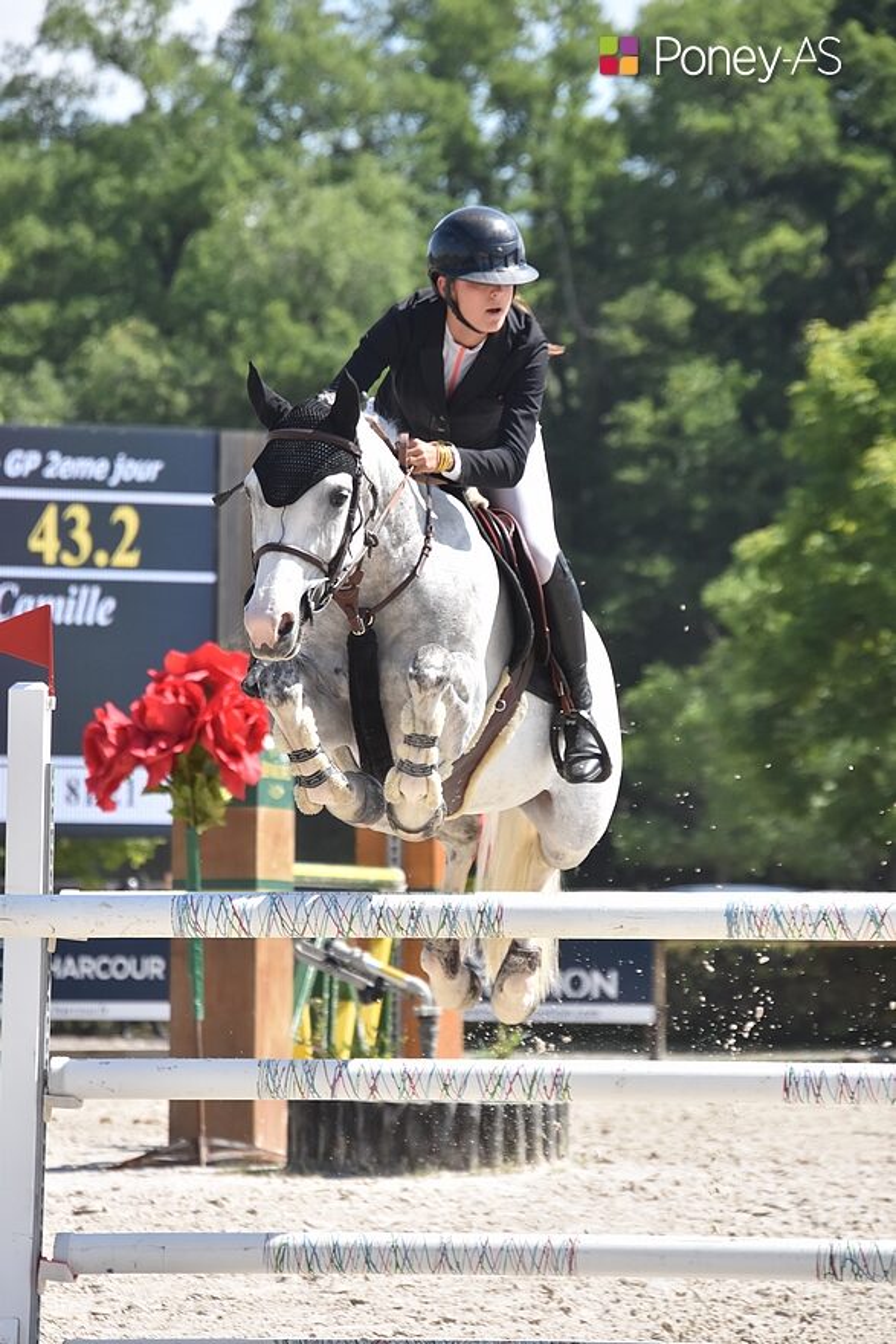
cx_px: 448
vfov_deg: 8.9
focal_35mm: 232
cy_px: 672
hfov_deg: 5.9
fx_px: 8676
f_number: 5.6
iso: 500
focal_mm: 155
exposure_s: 1/1600
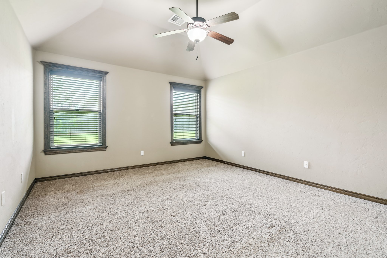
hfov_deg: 96.7
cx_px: 194
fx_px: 172
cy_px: 129
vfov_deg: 73.8
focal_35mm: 16
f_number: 7.1
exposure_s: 1/5
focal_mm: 16
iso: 200
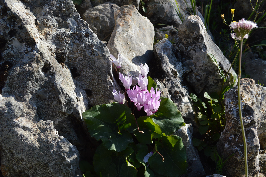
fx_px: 318
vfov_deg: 31.2
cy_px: 87
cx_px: 136
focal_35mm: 43
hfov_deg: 45.4
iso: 100
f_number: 7.1
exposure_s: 1/200
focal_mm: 28
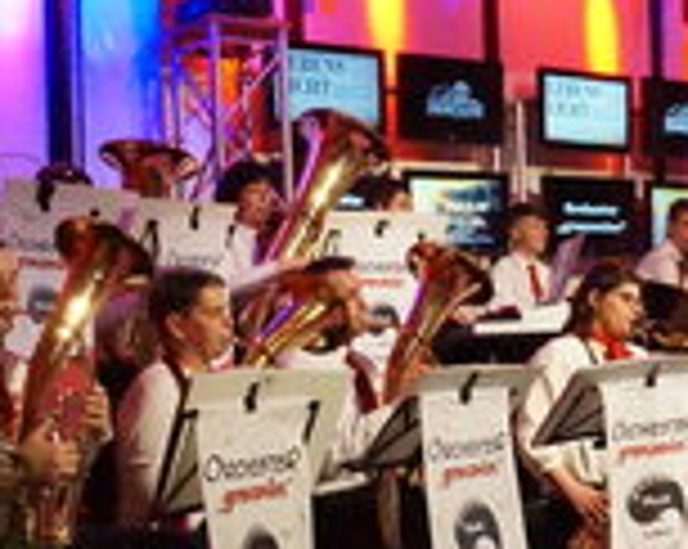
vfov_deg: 18.8
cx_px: 414
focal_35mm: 81
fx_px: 1647
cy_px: 396
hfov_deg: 23.6
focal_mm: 22
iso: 16000
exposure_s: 1/200
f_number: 9
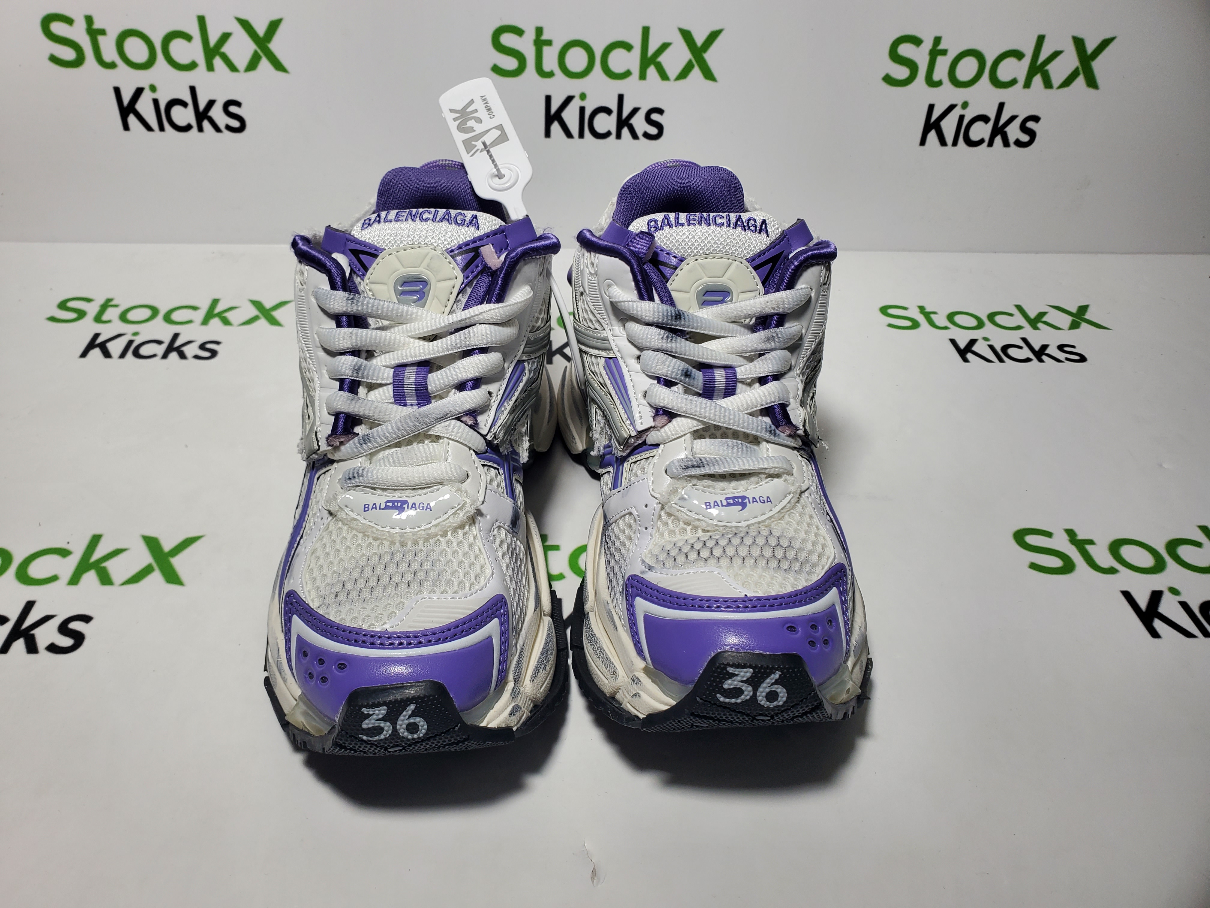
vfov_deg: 53.1
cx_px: 605
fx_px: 909
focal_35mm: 26
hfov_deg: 67.3
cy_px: 454
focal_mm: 4.3
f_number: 2.4
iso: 50
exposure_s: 1/343
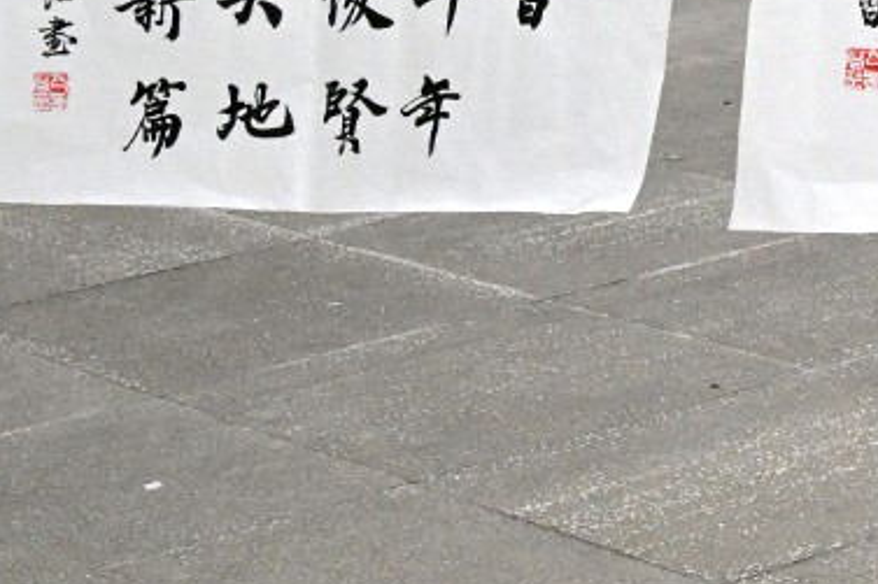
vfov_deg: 8.6
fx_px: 3803
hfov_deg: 12.5
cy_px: -290
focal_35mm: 156
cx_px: 1325
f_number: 18
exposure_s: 1/1250
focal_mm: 42
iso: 3200
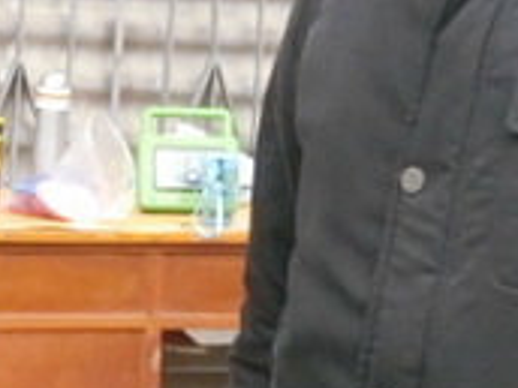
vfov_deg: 9.0
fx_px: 2454
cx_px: 0
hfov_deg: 11.9
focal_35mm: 164
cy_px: -24
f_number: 4.2
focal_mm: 8.29
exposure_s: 1/200
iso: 800
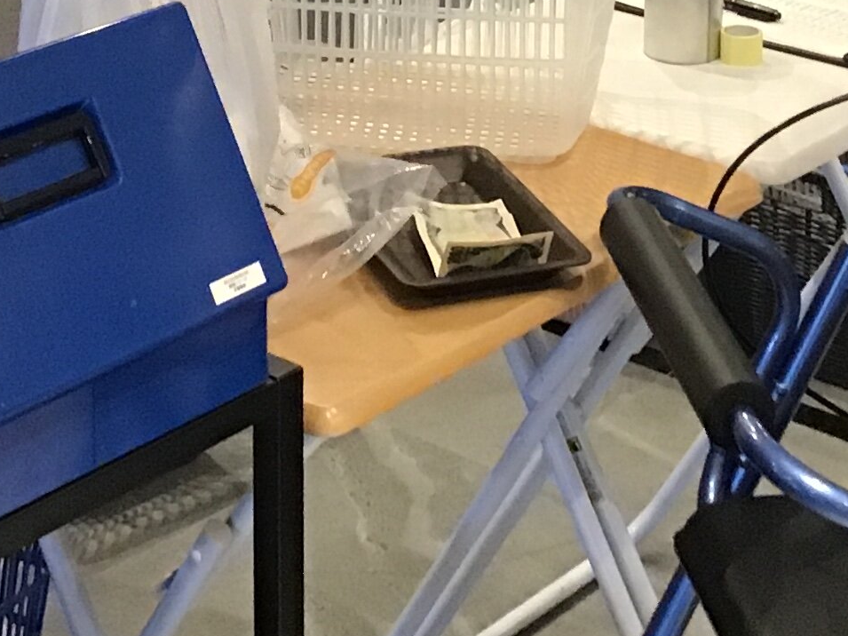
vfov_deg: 13.1
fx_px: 2596
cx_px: 472
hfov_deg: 18.5
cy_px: -374
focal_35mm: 106
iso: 160
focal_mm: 3.3
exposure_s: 1/30
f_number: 2.4
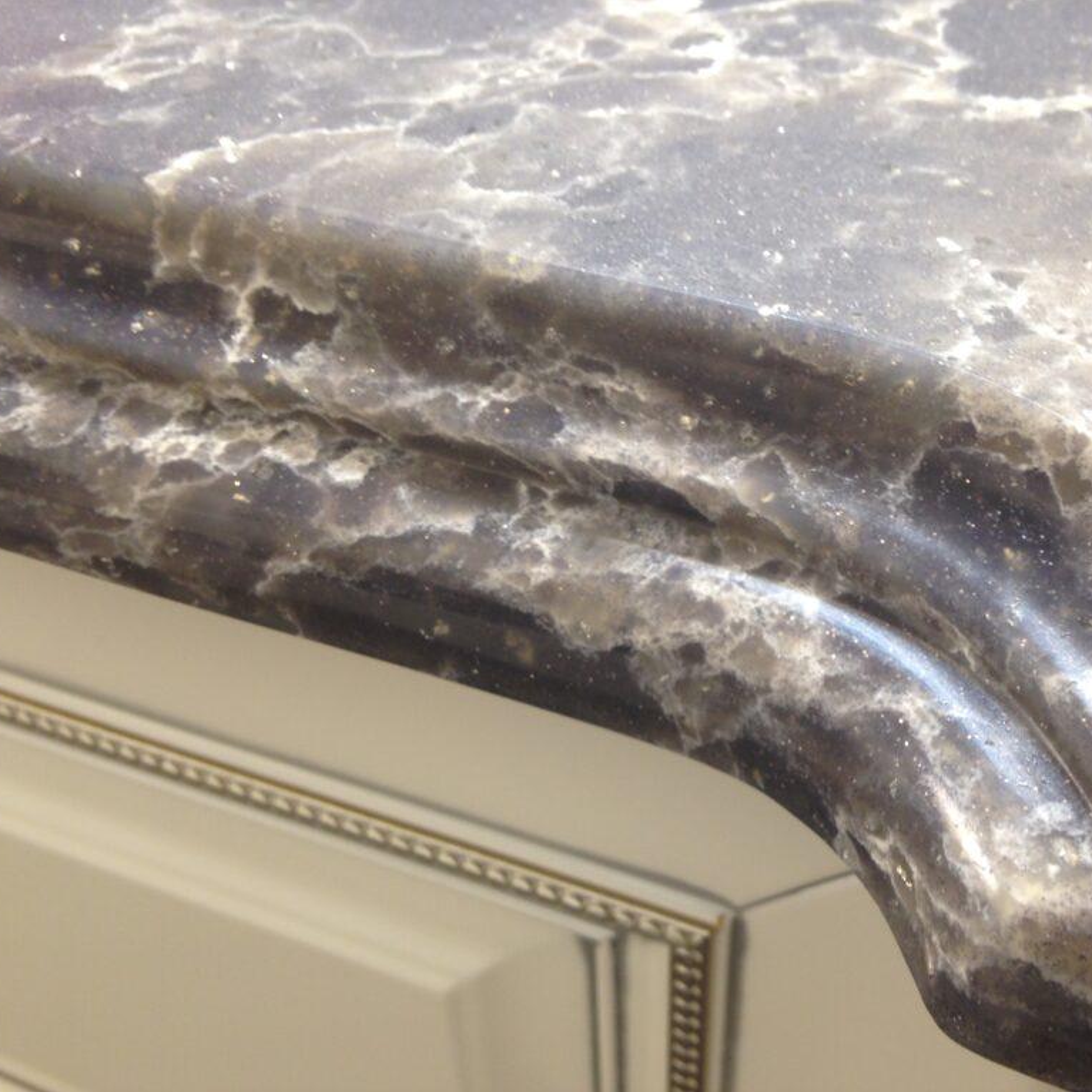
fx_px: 1392
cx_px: 709
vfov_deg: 42.8
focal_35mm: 39
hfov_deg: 42.4
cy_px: 546
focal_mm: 4.12
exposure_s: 1/20
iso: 50
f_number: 2.4
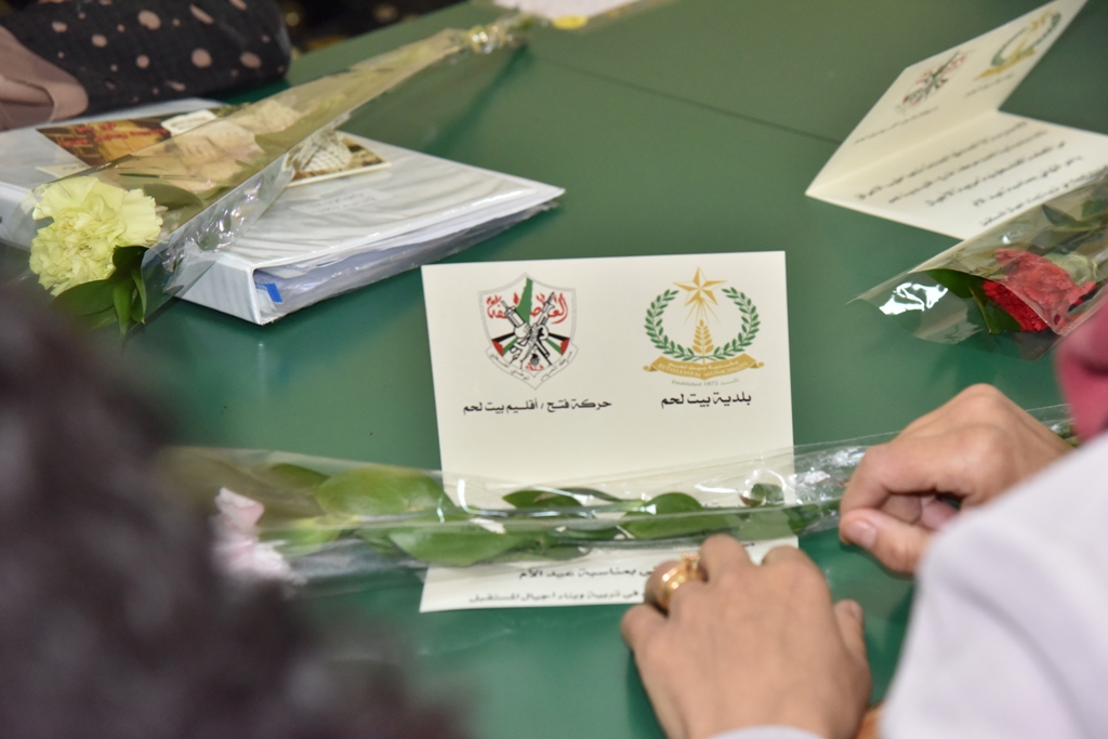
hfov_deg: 19.5
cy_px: 370
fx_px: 3232
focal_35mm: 105
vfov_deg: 13.0
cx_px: 554
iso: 2500
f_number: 6.3
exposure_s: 1/250
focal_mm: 105
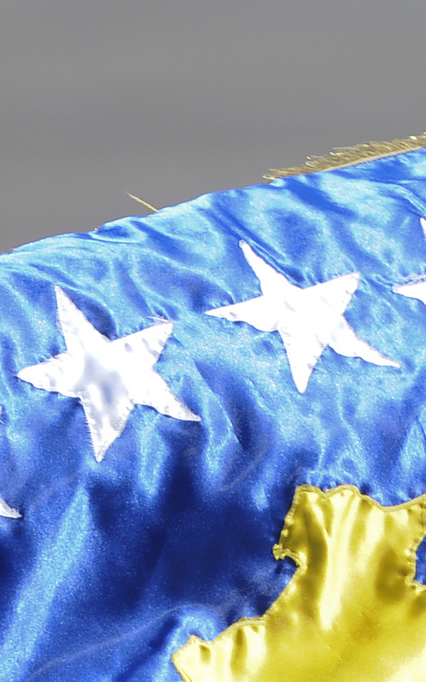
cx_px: 206
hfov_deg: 1.5
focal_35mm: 854
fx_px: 15864
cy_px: 867
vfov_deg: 2.5
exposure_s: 1/2500
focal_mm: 125
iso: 250
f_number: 3.2
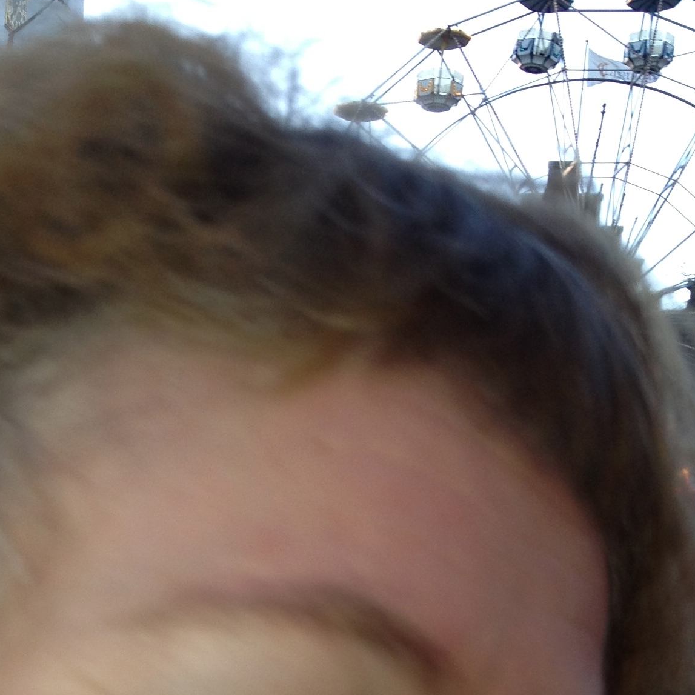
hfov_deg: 19.4
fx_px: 1999
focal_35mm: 88
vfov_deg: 18.5
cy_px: 884
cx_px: 96
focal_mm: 4.28
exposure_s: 1/61
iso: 50
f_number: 2.4
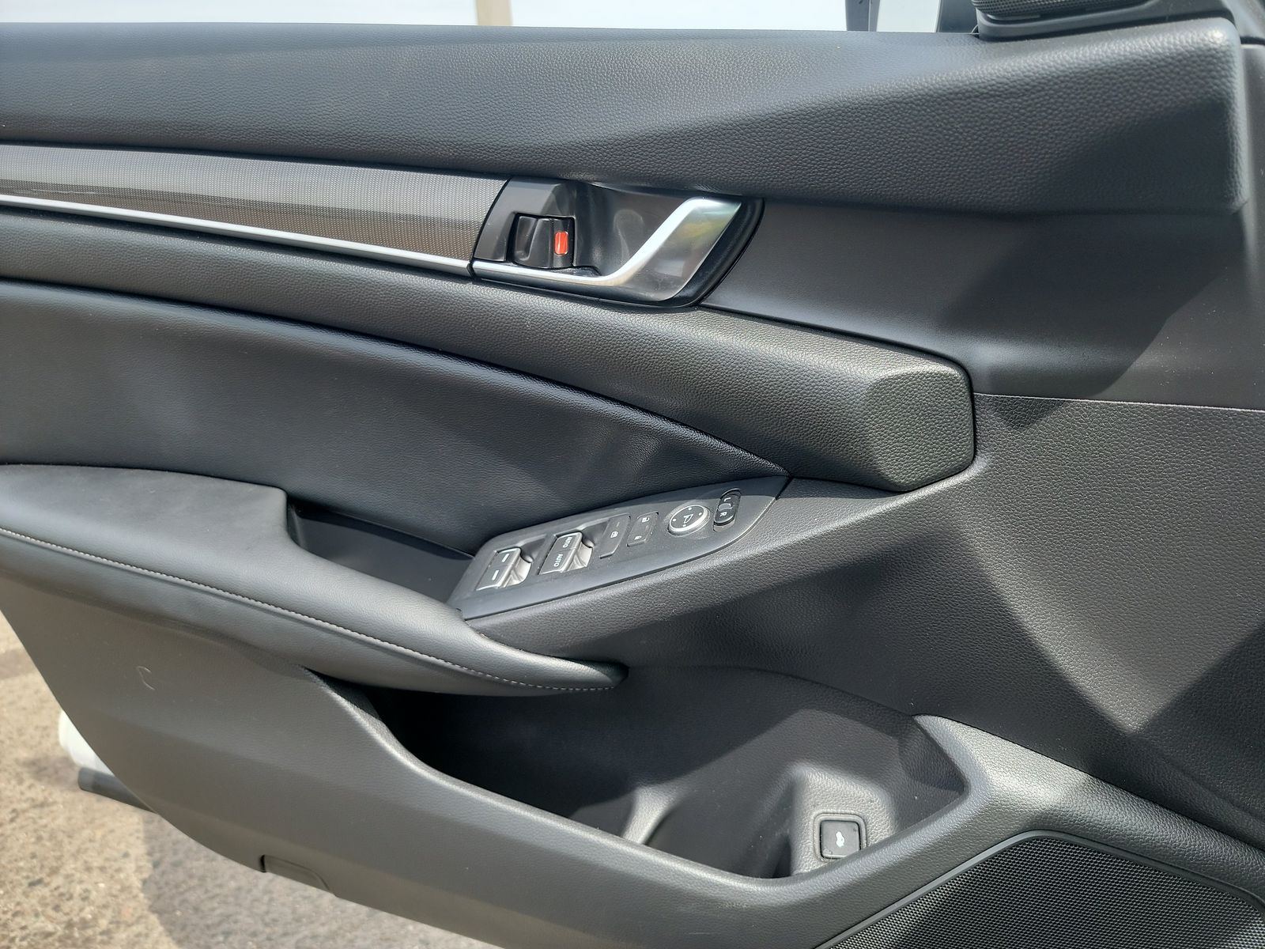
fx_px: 877
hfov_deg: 71.6
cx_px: 632
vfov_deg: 56.8
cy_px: 474
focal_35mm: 24
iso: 50
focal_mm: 6.7
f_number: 1.8
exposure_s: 1/137
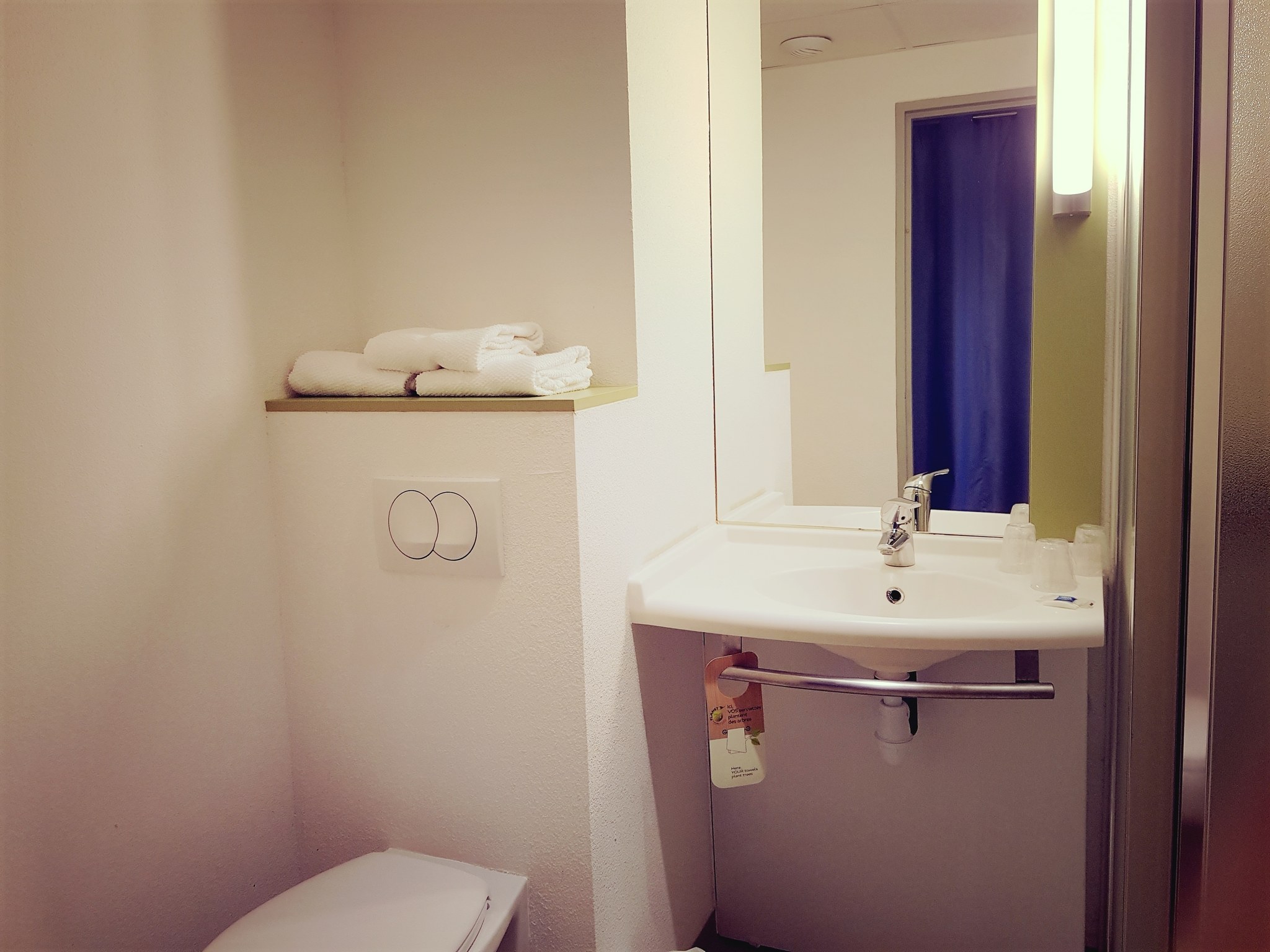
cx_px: 635
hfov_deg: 67.3
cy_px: 476
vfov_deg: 53.1
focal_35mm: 26
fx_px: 954
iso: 80
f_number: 1.7
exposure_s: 1/50
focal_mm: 4.2
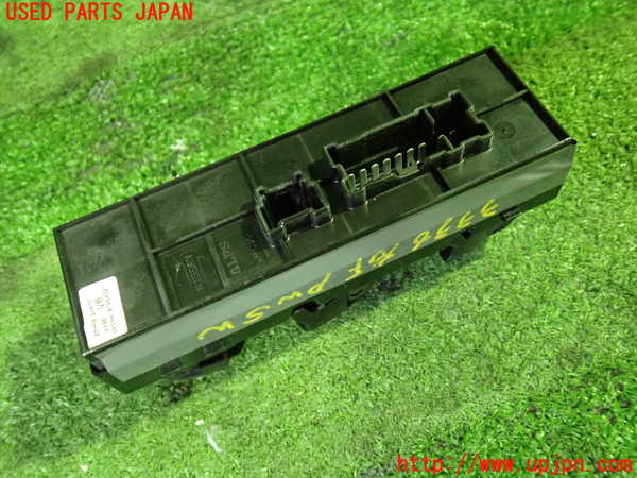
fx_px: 552
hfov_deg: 60.0
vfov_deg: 46.8
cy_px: 239
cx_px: 318
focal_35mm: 30
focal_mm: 5.4
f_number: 2.3
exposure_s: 1/25
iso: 800
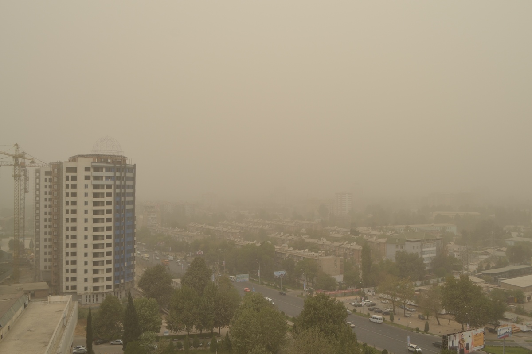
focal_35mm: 36
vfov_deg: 36.9
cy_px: 177
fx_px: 532
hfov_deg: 53.1
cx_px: 266
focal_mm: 24
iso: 100
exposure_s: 1/200
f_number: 7.1
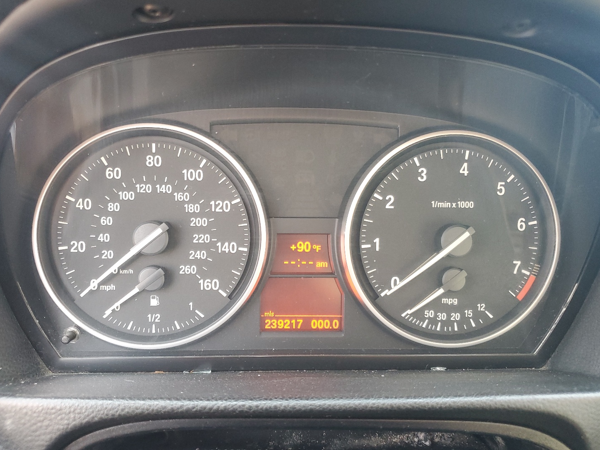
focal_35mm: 29
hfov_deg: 61.7
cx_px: 297
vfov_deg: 48.2
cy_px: 238
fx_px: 503
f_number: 1.5
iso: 131
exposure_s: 1/60.2
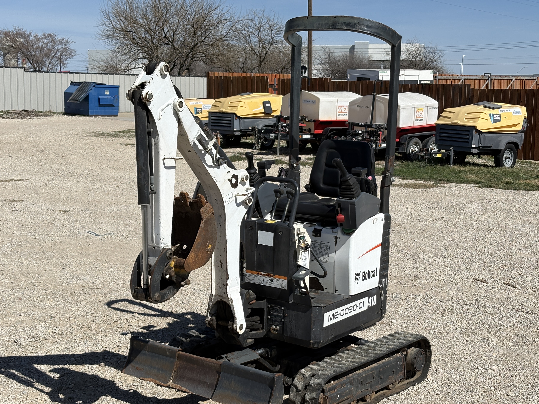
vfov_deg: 25.2
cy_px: 218
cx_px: 264
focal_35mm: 58
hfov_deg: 33.2
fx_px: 903
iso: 25
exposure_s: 1/4975
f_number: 1.6
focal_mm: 5.96
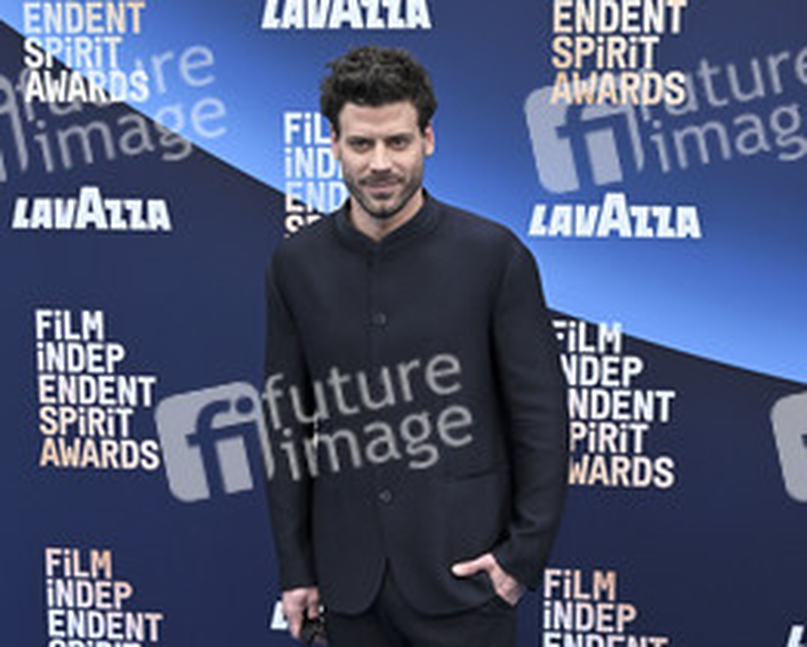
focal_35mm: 73
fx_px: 1745
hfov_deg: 26.0
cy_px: 582
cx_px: 404
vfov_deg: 20.6
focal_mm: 51
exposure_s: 1/400
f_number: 6.3
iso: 500
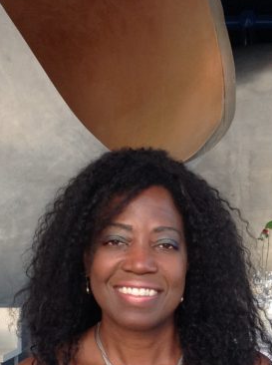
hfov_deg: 15.0
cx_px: 172
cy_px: 326
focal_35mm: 98
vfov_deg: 19.7
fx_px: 1030
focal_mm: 4.28
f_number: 2.4
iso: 80
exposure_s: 1/120
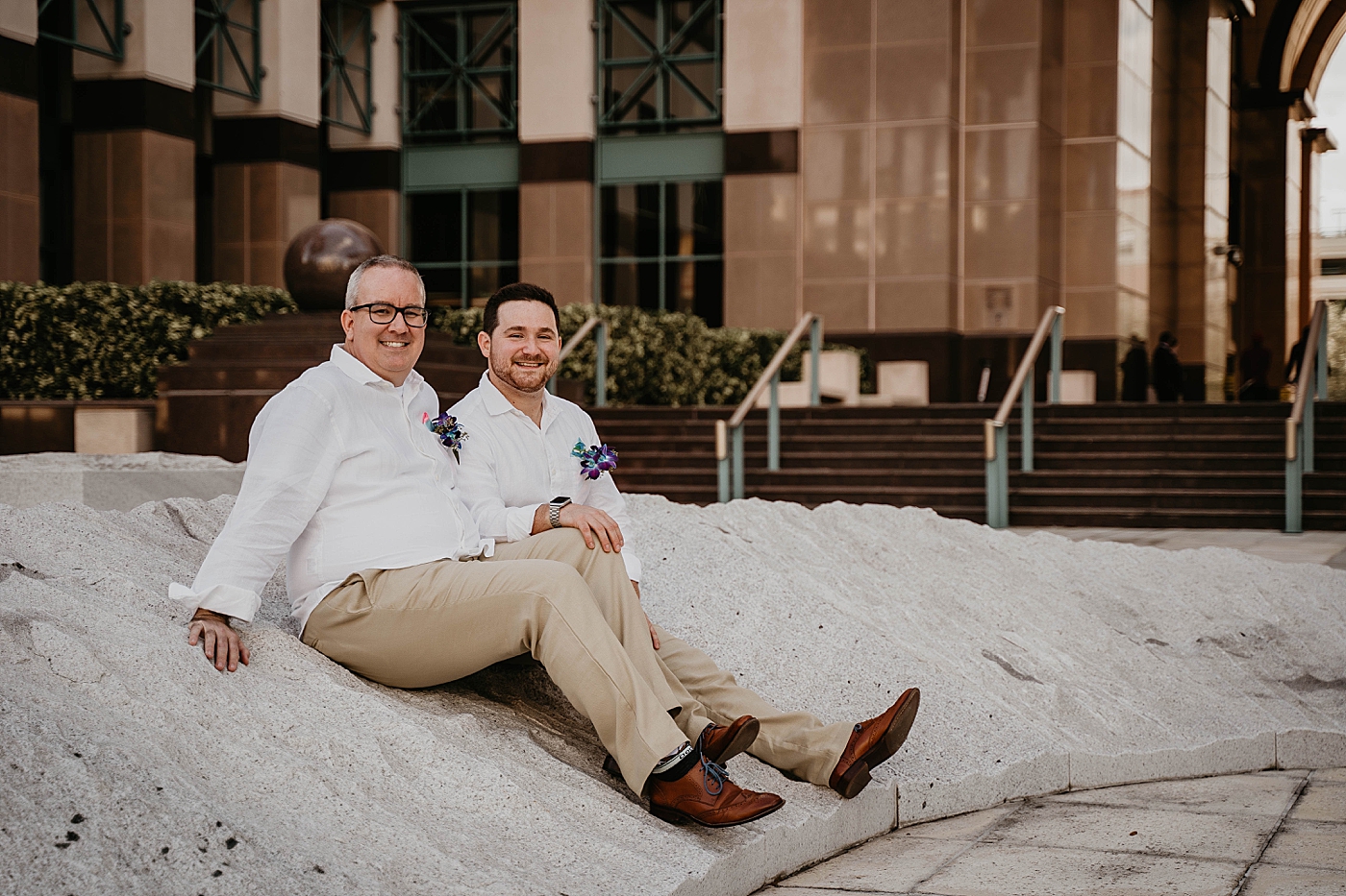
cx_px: 673
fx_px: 2243
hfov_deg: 33.4
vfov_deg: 22.6
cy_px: 448
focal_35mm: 60
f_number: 2.8
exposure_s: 1/640
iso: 160
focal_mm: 60
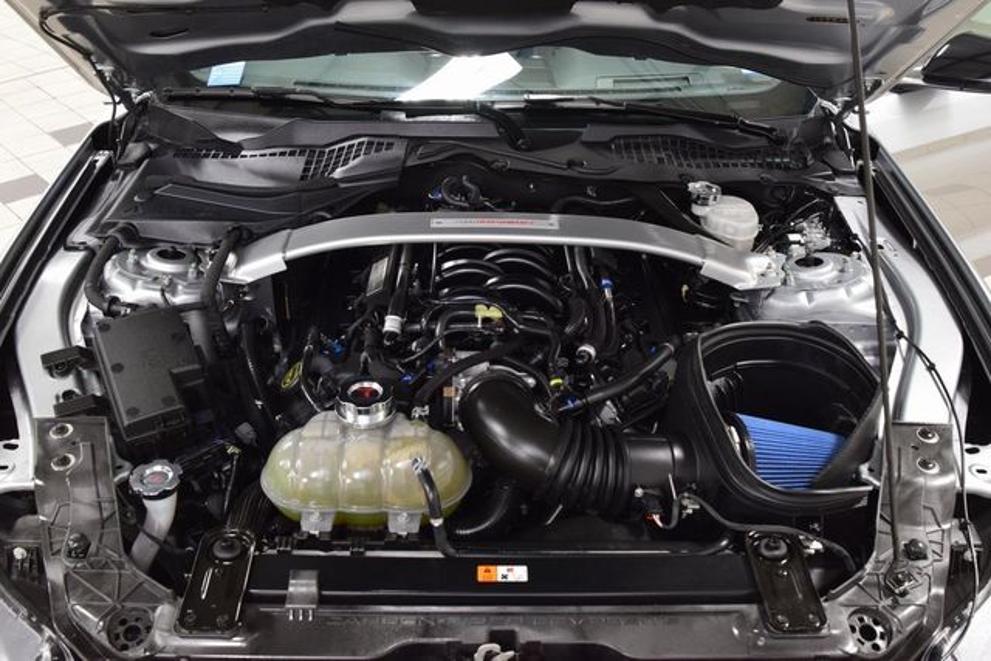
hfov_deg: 53.1
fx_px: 991
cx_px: 496
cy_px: 330
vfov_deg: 36.9
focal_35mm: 36
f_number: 6.3
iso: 1400
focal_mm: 24
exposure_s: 1/15
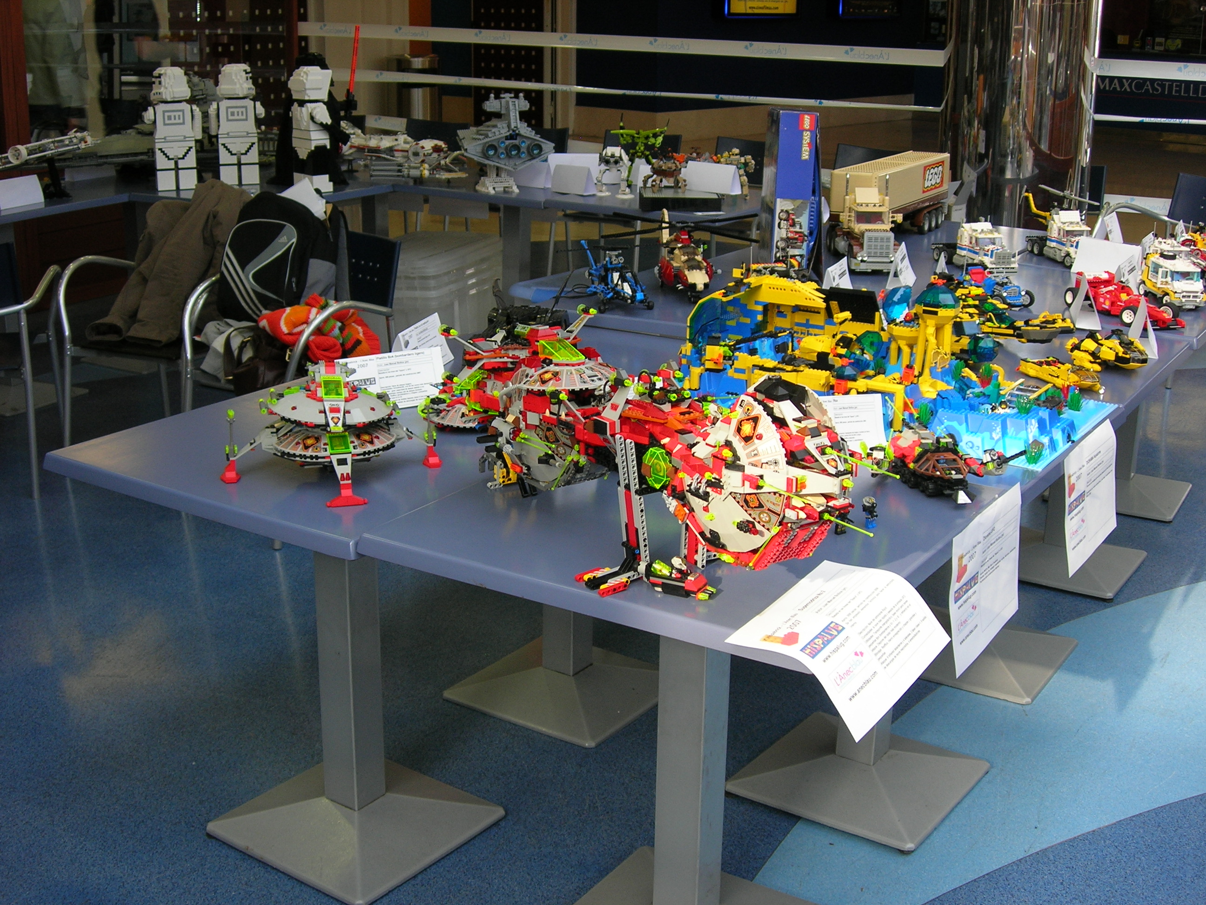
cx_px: 603
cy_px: 452
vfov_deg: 35.1
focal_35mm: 41
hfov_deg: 45.8
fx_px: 1428
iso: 64
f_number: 2.9
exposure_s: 1/41.8
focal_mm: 8.5
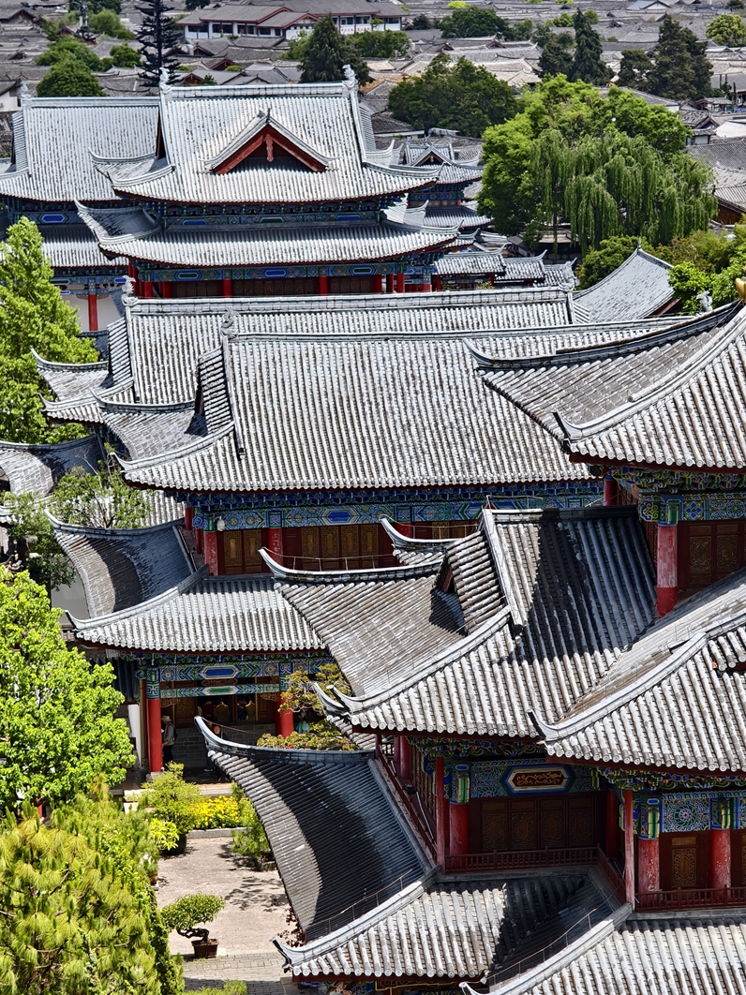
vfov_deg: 17.4
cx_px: 420
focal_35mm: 113
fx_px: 3248
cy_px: 527
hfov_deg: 13.1
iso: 50
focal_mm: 16.57
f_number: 2.5
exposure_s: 1/172
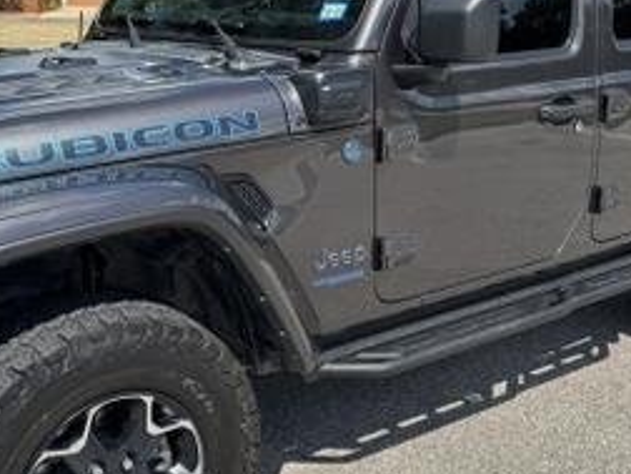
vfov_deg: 30.3
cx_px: 250
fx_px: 875
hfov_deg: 39.5
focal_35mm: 48
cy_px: 241
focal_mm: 6.76
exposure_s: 1/3802
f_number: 1.78
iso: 80
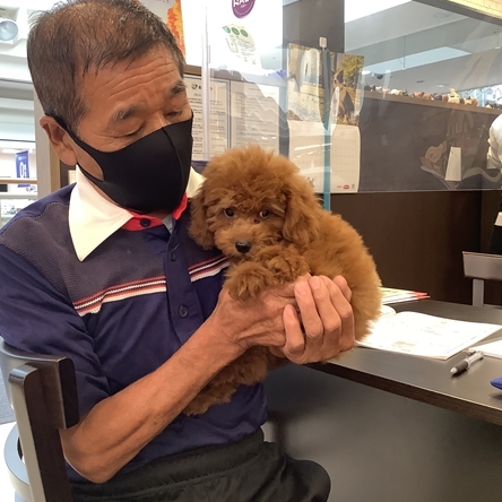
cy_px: 251
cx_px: 220
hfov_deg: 44.8
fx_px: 607
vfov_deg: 44.9
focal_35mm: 37
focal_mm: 3.3
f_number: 2.4
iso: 100
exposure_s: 1/60
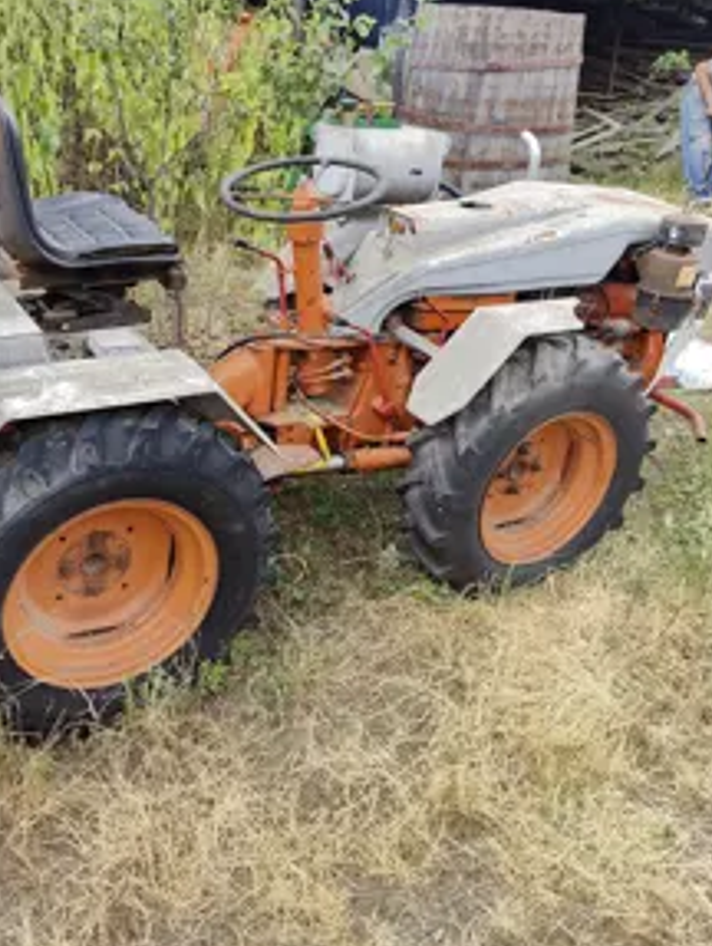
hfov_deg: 43.9
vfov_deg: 56.8
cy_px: 466
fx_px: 876
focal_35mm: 32
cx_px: 274
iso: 50
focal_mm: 6.06
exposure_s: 1/418
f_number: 1.8
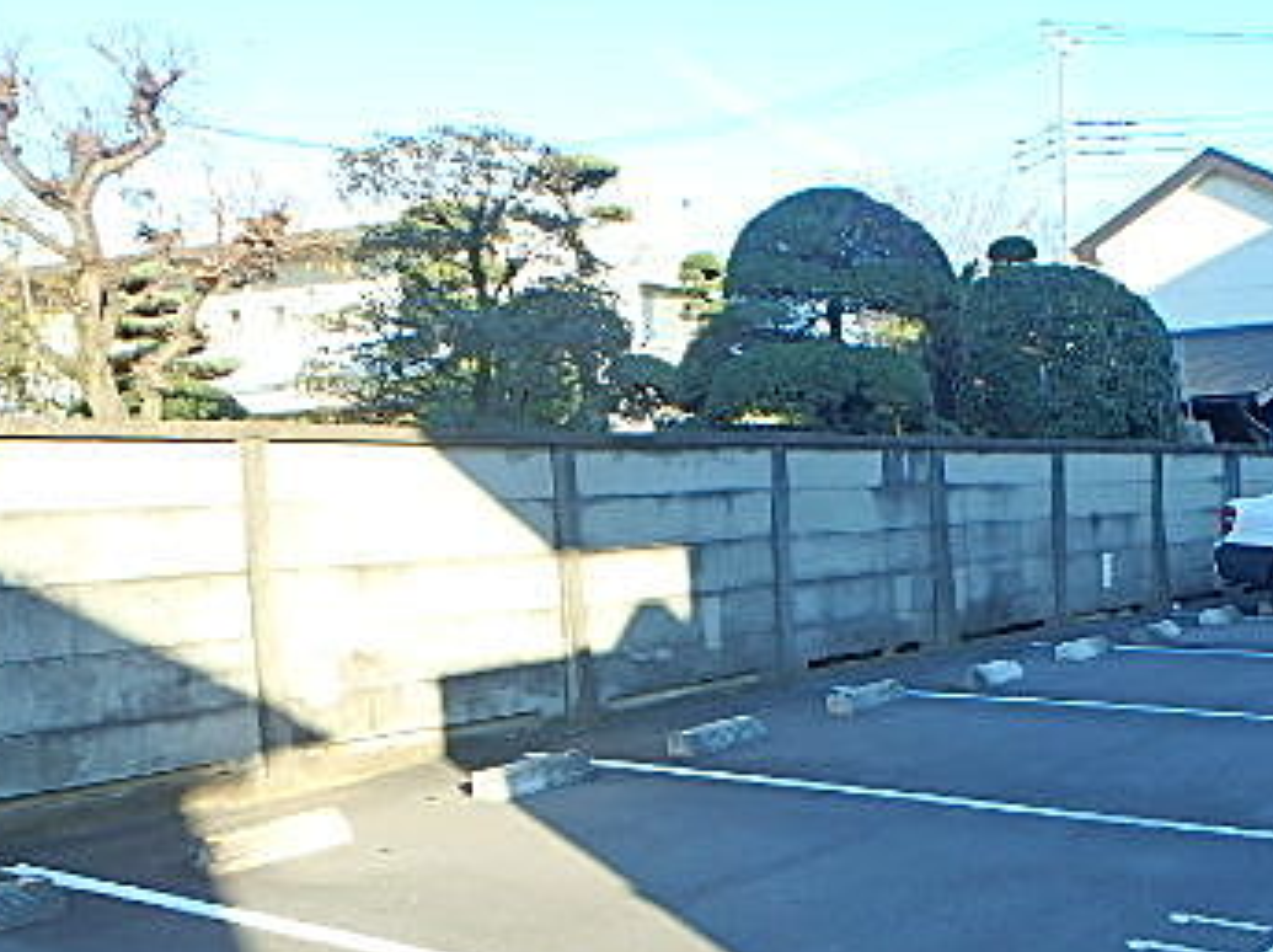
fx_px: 1433
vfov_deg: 35.8
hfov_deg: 46.3
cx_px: 948
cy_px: 727
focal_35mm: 39
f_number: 3.5
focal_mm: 3.7
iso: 125
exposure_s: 1/250
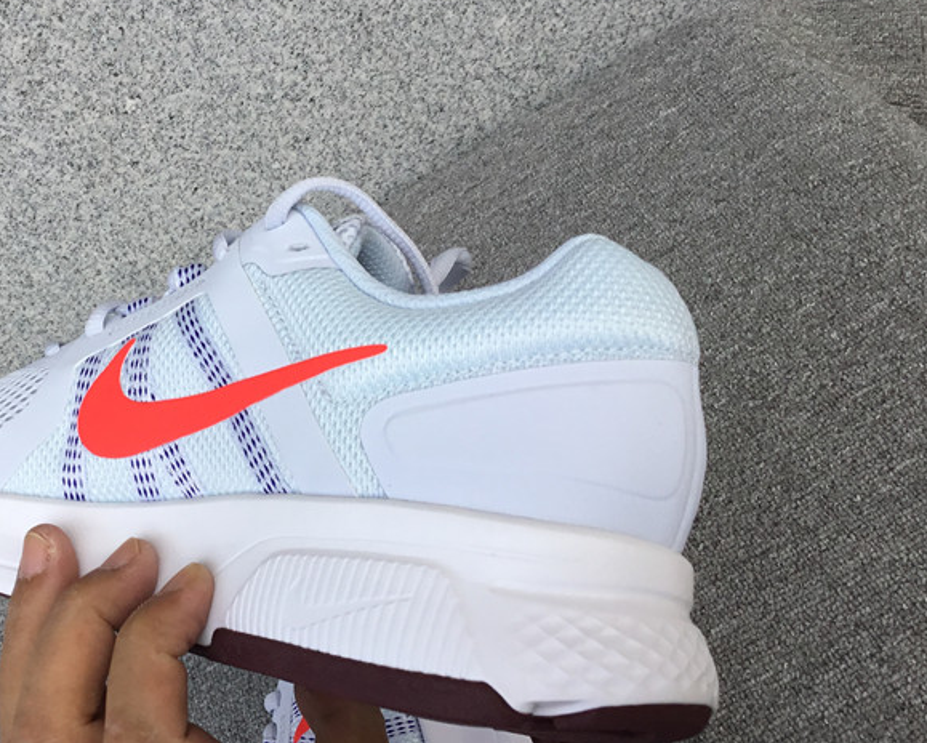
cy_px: 376
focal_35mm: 47
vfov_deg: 32.1
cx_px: 245
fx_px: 1290
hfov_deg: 38.6
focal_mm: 3.3
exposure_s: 1/342
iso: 25
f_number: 2.4
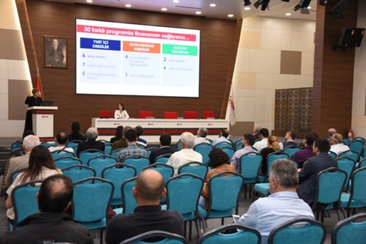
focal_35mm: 44
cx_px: 183
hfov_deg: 44.5
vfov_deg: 30.5
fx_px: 447
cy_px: 122
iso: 800
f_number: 4.2
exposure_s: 1/125
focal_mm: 44
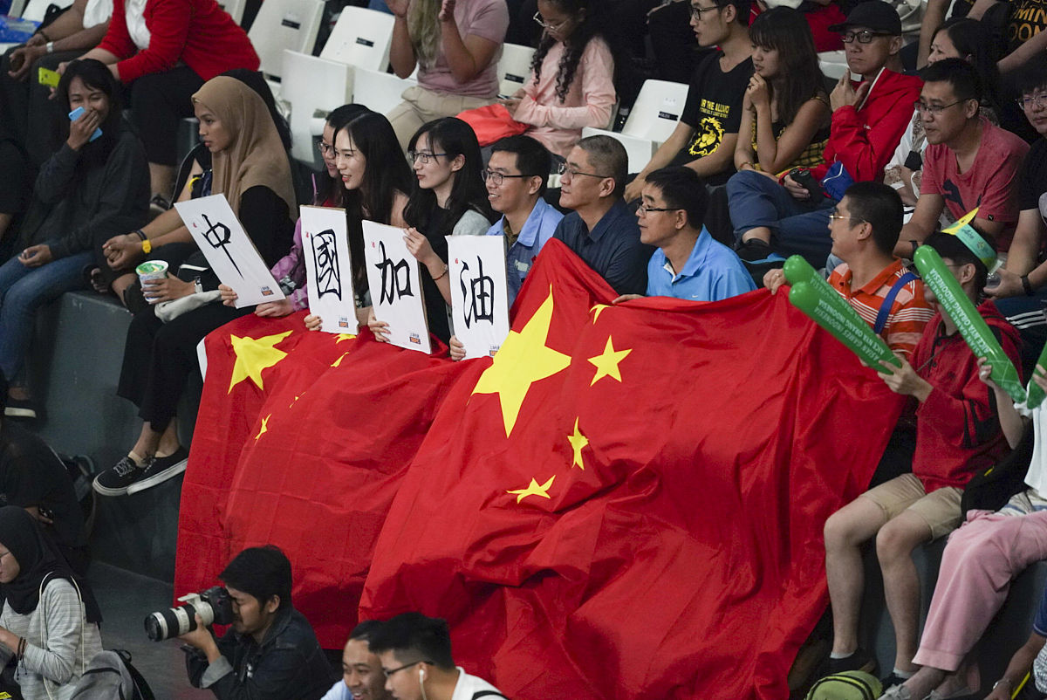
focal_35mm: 400
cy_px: 350
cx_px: 524
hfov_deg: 5.1
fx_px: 11641
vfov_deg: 3.4
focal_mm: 400
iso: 2500
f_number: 2.8
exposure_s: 1/1600
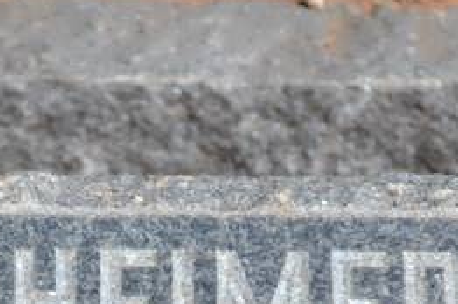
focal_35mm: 378
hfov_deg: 5.4
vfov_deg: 3.6
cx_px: -14
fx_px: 4807
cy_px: 550
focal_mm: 55
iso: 140
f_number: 5.6
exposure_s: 1/125
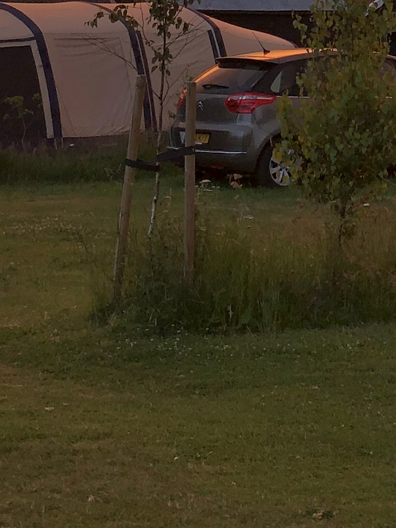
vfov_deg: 15.6
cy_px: -148
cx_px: 434
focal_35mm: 120
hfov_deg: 12.2
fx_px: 1830
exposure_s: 1/120
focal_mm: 3.99
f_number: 1.8
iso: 64
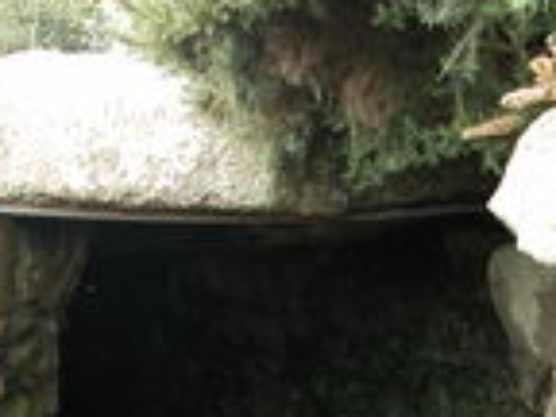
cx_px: 224
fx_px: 1558
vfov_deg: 15.0
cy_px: 398
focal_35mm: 97
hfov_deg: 20.2
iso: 100
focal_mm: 8.9
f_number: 2.8
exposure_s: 1/57.9
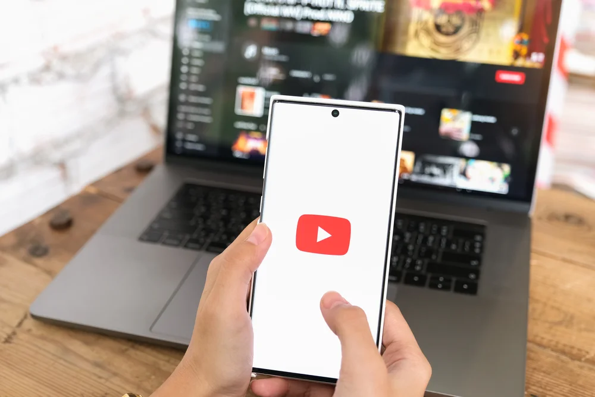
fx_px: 744
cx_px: 298
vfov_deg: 29.9
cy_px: 198
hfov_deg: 43.6
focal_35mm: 45
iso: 200
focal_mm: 30.2
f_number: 2.8
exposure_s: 1/50
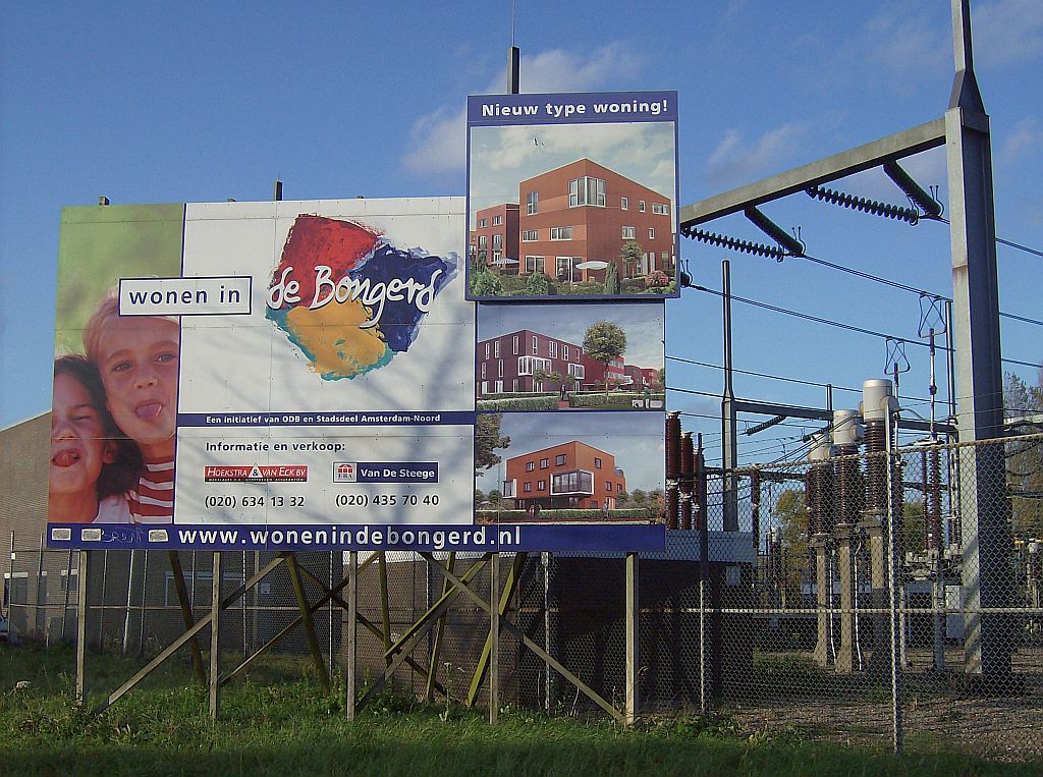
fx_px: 1383
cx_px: 522
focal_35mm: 46
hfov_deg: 41.3
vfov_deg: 31.4
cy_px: 388
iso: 100
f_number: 5.1
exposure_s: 1/515
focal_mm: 7.7
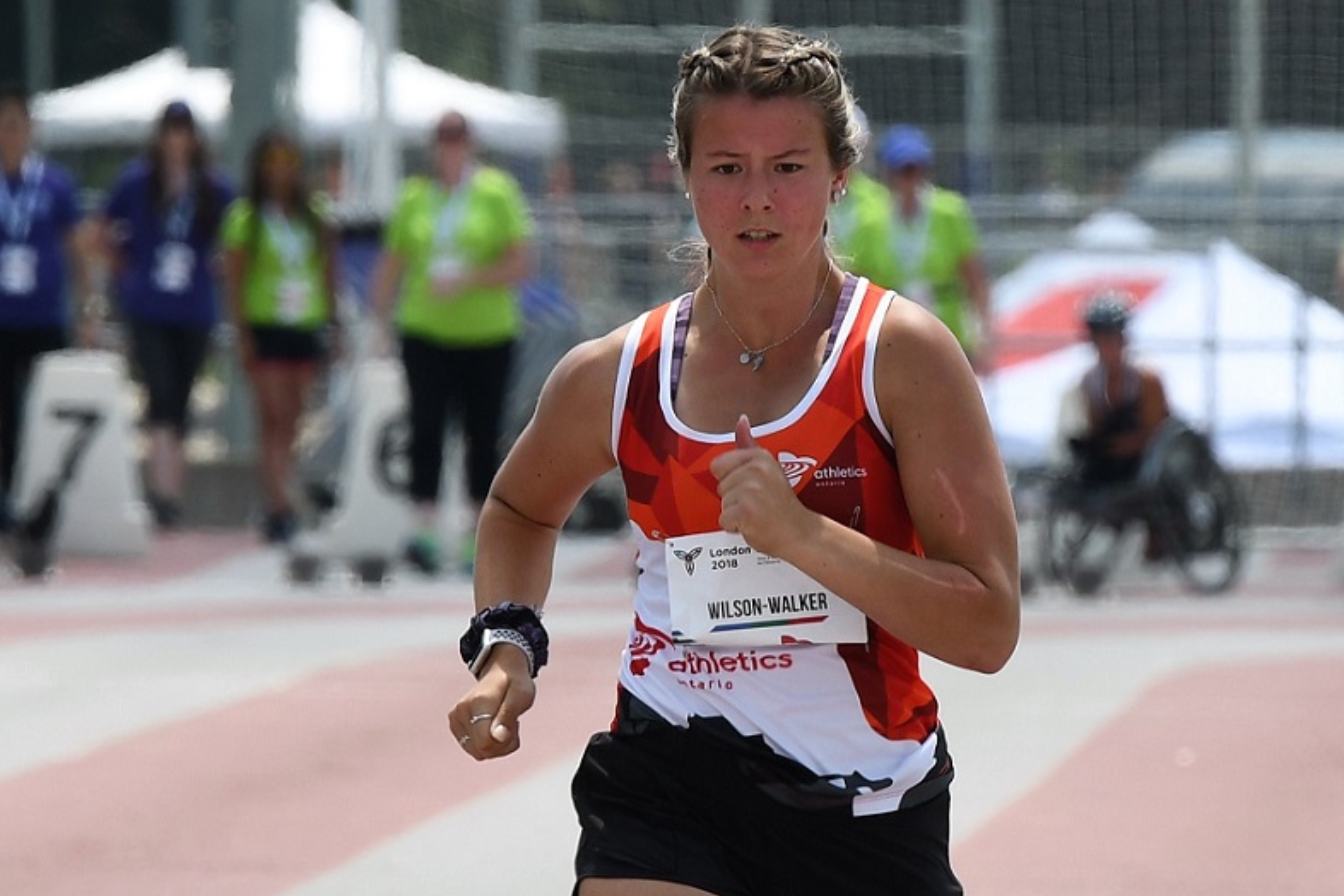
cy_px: 814
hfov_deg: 3.5
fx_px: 21950
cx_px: 791
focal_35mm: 588
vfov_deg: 2.3
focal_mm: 200
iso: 200
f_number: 5.6
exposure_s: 1/1000
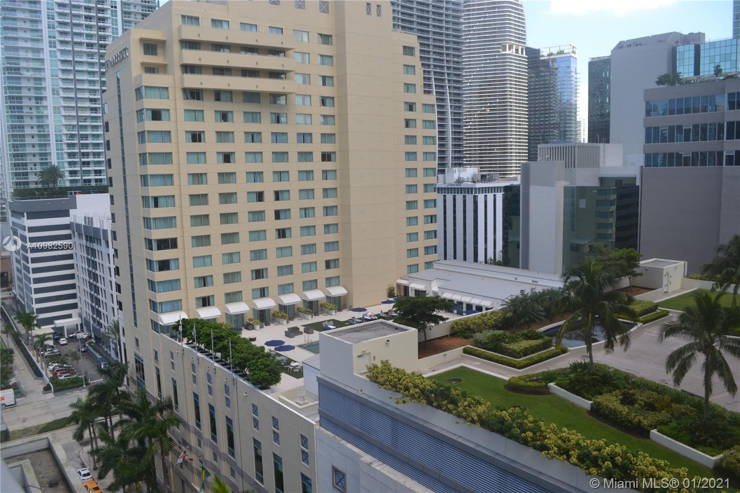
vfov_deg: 47.9
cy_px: 246
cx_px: 370
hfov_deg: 67.4
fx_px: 555
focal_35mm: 27
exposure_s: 1/125
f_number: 5.6
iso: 100
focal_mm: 18
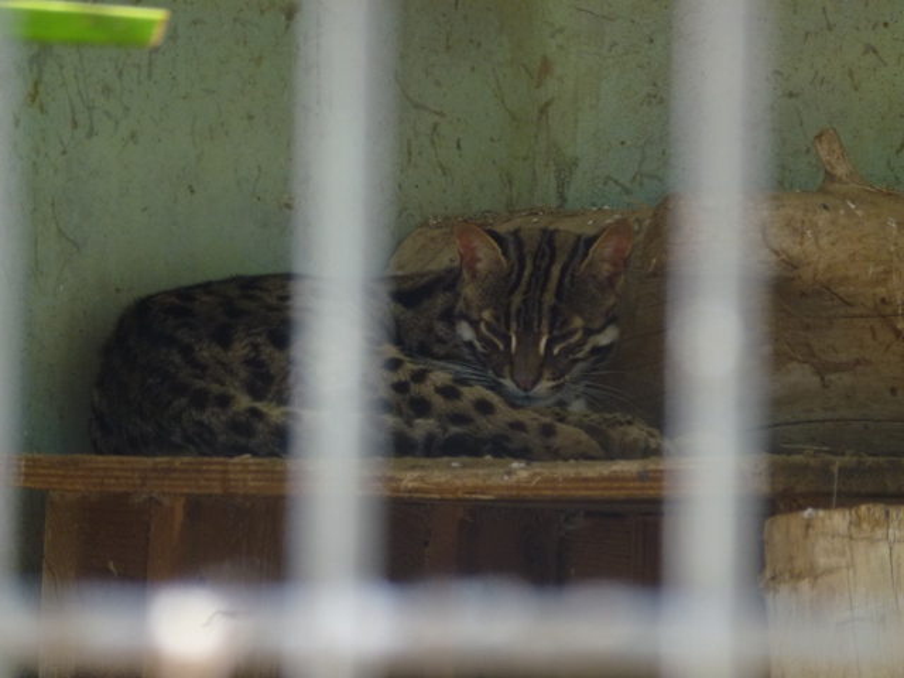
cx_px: 452
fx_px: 10028
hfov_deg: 5.2
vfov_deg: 3.9
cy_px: 339
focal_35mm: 384
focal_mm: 68.8
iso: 200
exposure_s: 1/125
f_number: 5.9
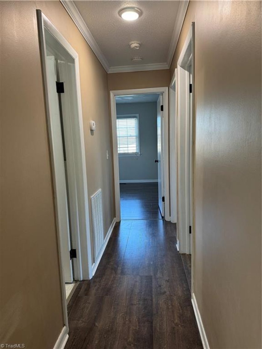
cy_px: 174
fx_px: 242
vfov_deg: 71.6
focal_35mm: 24
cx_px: 131
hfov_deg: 56.8
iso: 160
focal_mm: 6.76
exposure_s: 1/60
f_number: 1.78
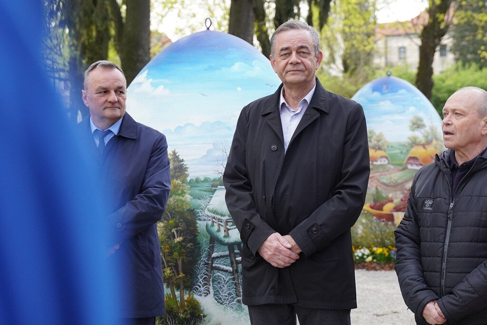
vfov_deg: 19.7
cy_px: 162
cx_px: 244
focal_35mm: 69
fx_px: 933
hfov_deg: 29.2
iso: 1000
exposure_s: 1/2000
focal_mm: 46
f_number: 3.2
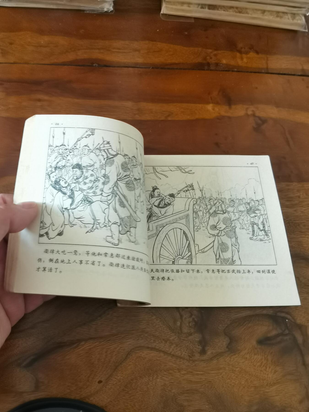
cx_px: 154
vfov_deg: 65.3
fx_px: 321
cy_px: 206
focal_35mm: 27
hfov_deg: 51.4
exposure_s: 1/33.3
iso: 200
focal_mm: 2.26
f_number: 2.2
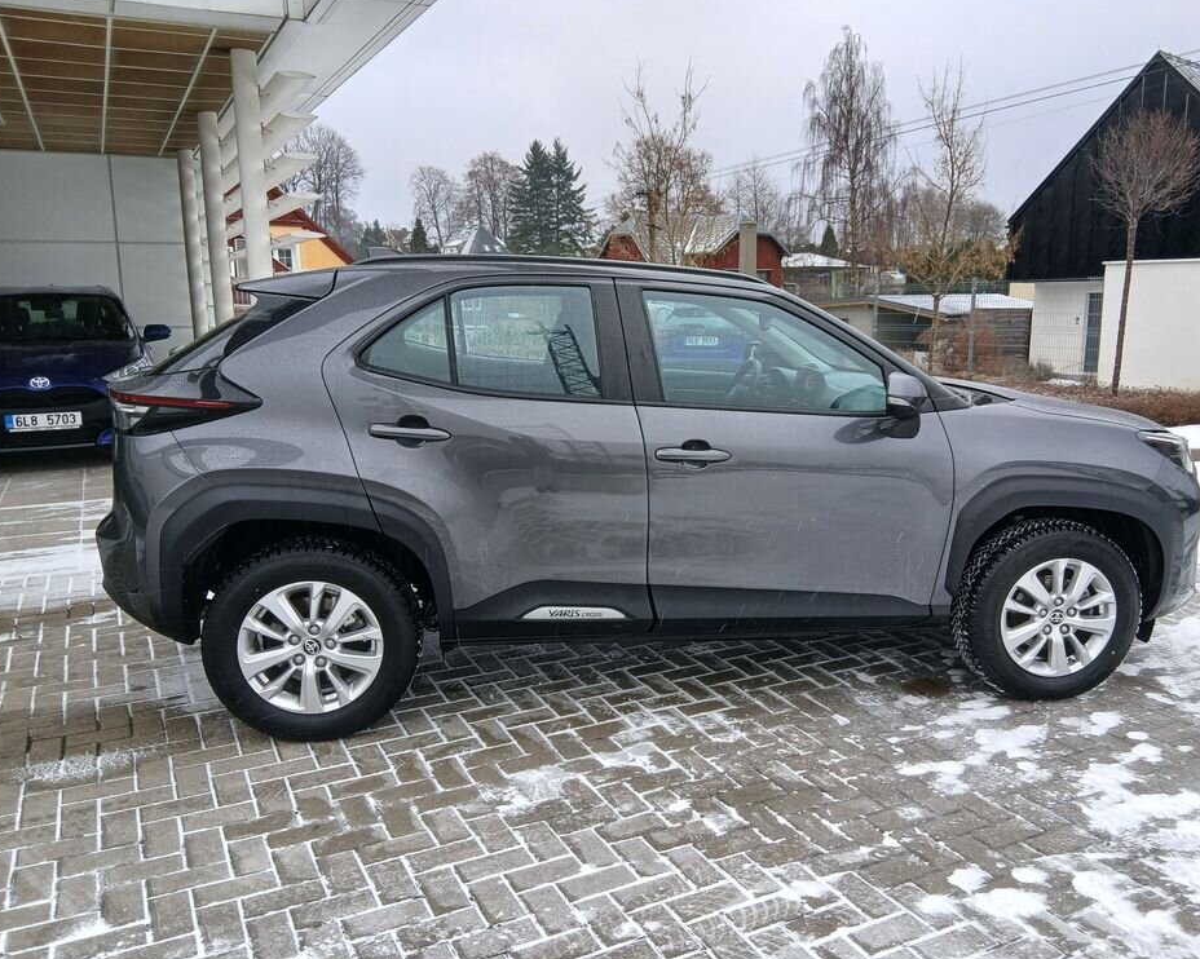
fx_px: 994
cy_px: 490
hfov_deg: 62.2
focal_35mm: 28
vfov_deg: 51.5
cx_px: 643
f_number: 1.8
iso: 32
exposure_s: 1/100
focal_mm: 3.98
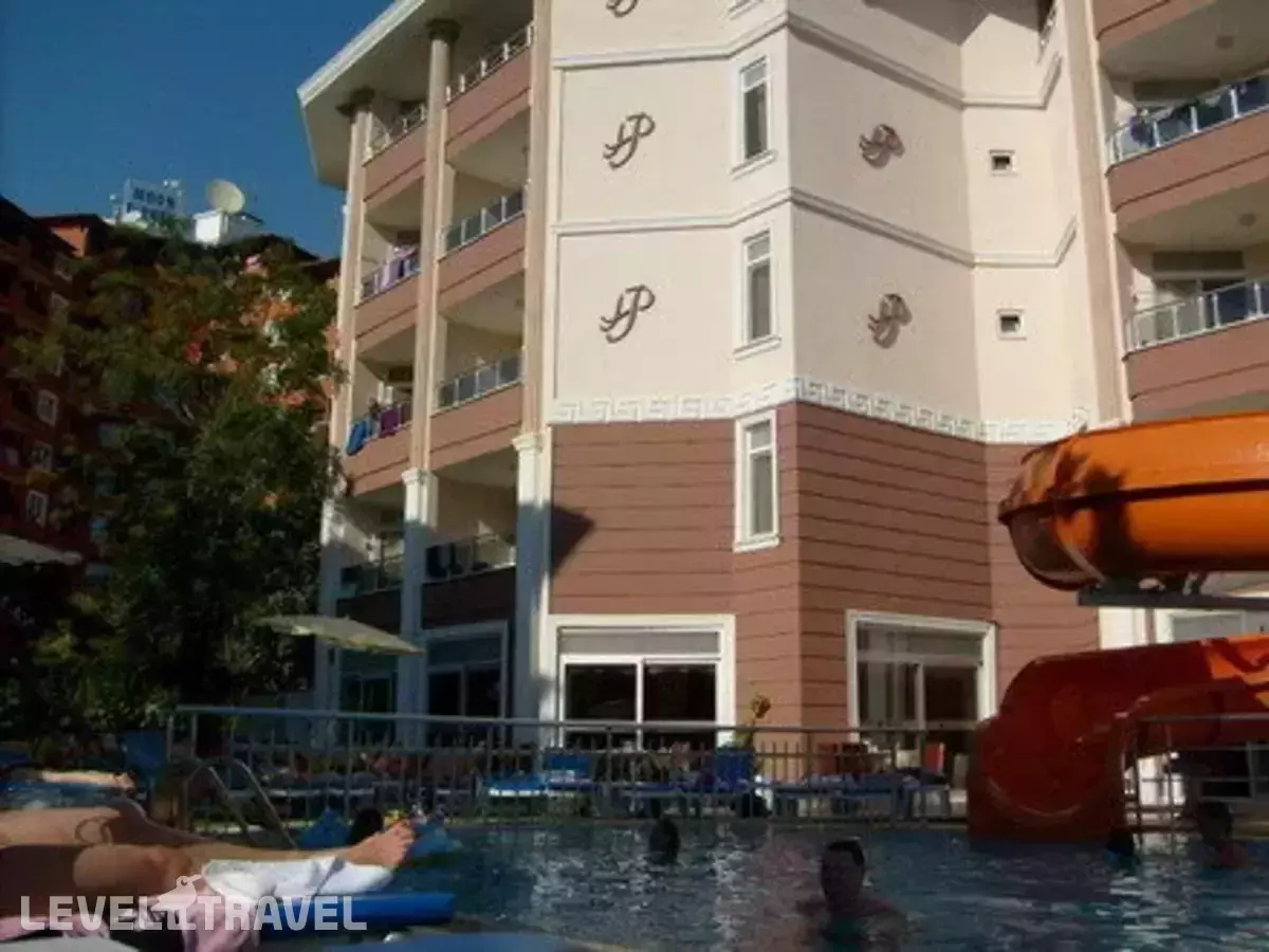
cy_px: 476
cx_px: 634
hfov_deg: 52.6
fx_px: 1283
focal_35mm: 35
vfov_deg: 40.7
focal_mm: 5.8
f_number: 7.1
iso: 80
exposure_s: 1/750
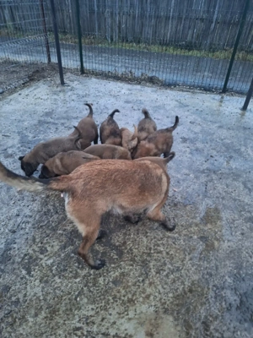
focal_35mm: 23
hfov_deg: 58.9
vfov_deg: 73.9
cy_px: 169
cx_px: 126
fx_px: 224
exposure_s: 1/20
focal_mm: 5.54
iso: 800
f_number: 1.8
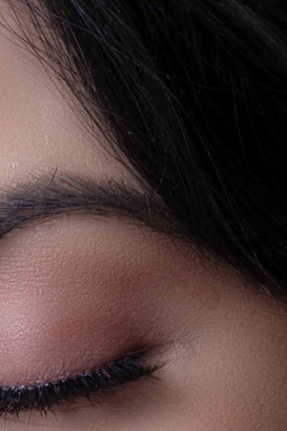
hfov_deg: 2.9
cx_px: 34
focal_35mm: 471
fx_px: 5639
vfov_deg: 4.3
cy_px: 787
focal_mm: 105
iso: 400
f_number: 9
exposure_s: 1/160
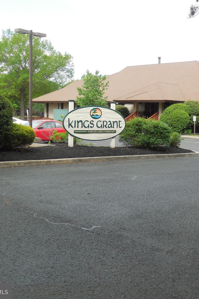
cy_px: 147
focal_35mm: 48
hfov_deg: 27.4
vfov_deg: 41.1
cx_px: 164
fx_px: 398
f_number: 3.9
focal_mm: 6
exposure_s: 1/250
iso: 125
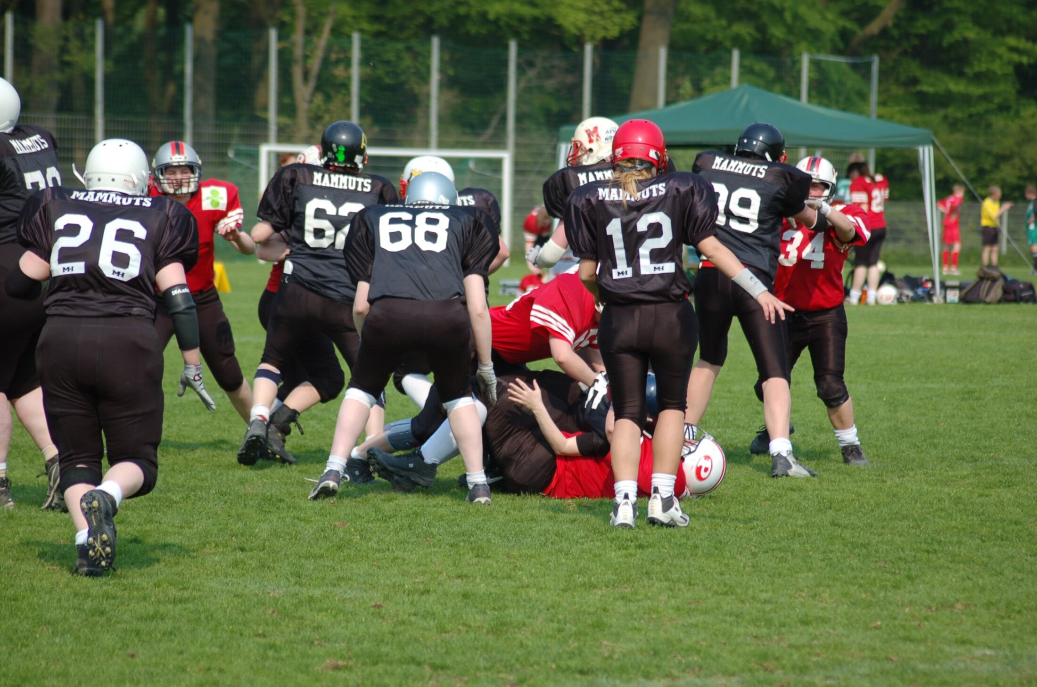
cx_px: 518
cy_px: 344
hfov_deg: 10.2
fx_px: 5822
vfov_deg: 6.8
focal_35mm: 202
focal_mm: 135
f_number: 4.5
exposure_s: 1/1000
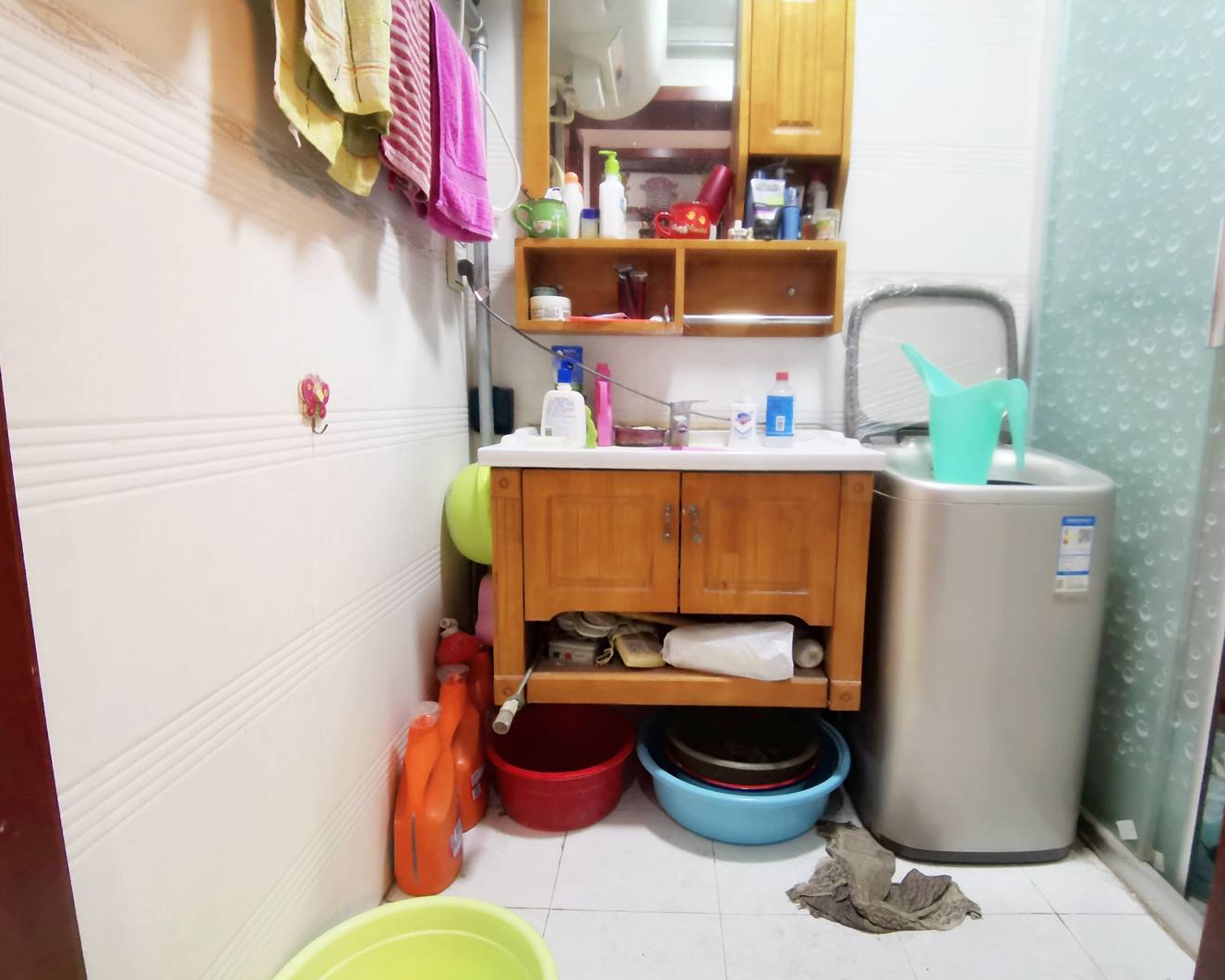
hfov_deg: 86.2
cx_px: 659
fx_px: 653
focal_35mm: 18
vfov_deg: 73.8
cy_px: 496
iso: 800
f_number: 2.2
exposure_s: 1/17.3
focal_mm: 2.26
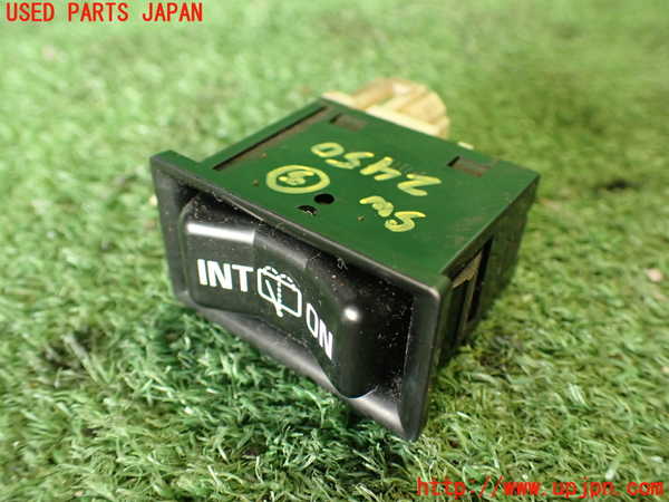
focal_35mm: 32
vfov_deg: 44.2
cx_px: 334
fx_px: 618
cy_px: 251
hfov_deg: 56.8
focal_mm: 5.79
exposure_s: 1/30
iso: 400
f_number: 2.4
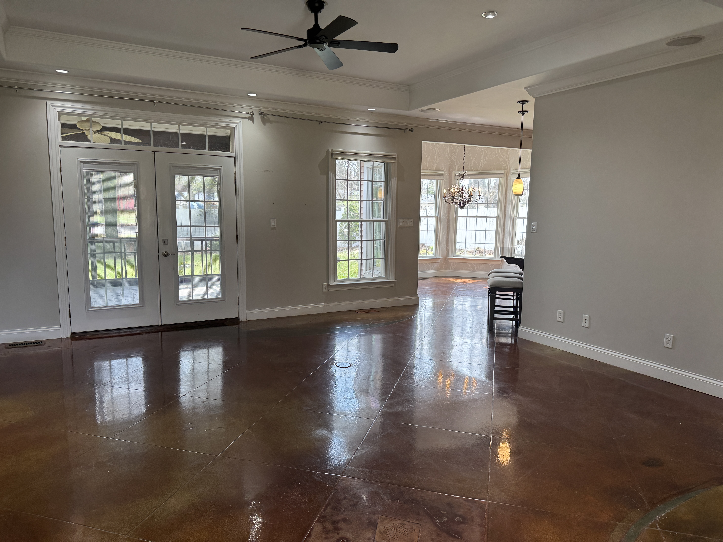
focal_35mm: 24
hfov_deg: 71.6
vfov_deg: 56.8
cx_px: 362
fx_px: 501
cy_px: 271
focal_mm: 6.76
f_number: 1.78
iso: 100
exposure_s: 1/120
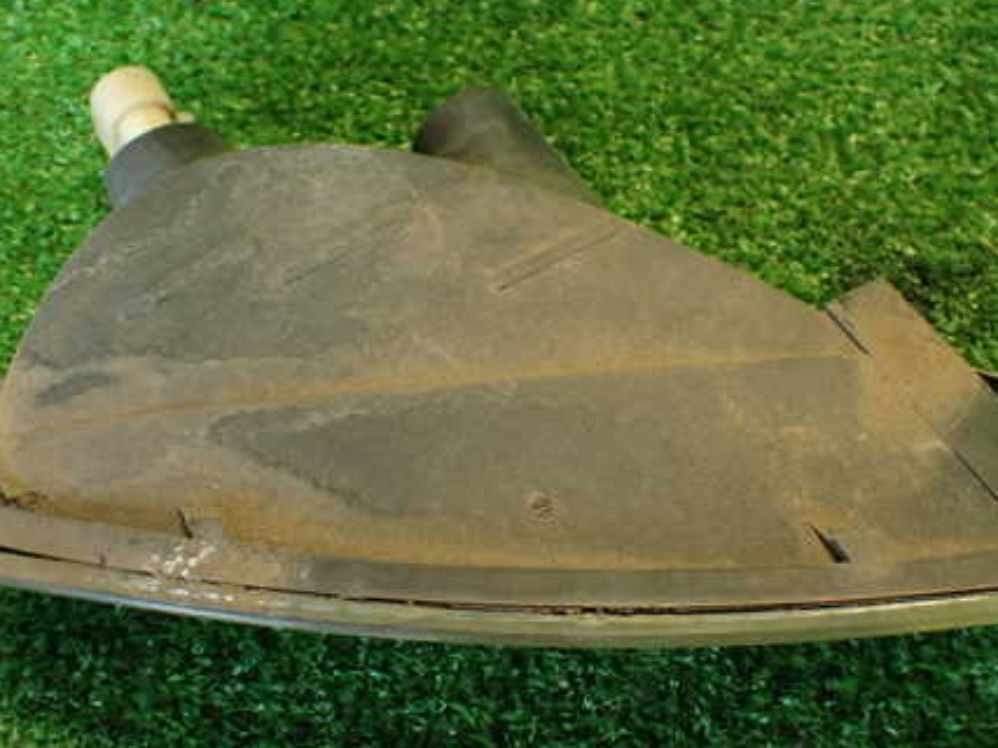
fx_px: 1297
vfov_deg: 32.2
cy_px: 379
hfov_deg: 42.0
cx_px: 549
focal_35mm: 45
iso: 320
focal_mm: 5.79
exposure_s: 1/30
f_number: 2.4
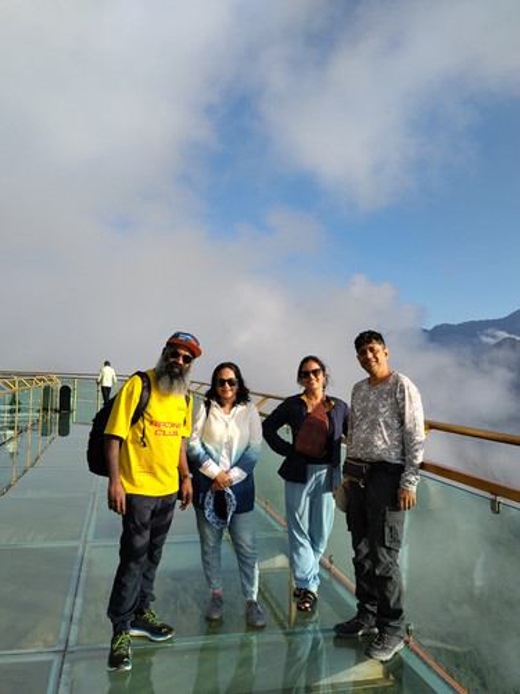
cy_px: 347
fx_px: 581
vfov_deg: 61.7
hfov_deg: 48.2
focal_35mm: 29
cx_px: 260
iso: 50
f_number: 1.8
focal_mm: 4.22
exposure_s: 1/1042
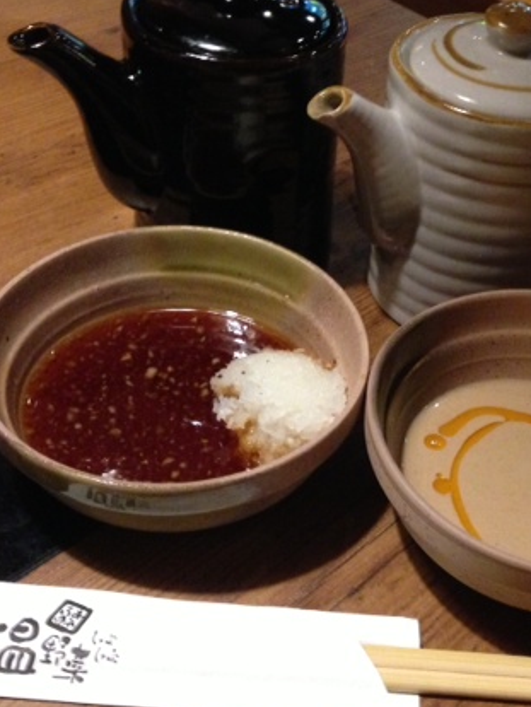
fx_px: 1042
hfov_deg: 28.2
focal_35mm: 51
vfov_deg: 37.5
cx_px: 400
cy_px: 348
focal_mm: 4.13
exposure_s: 1/15
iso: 500
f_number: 2.4
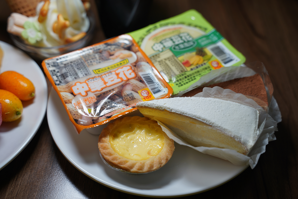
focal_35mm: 46
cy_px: 100
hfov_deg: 42.7
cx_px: 149
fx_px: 381
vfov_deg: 29.2
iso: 125
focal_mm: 46
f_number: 4
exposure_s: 1/60
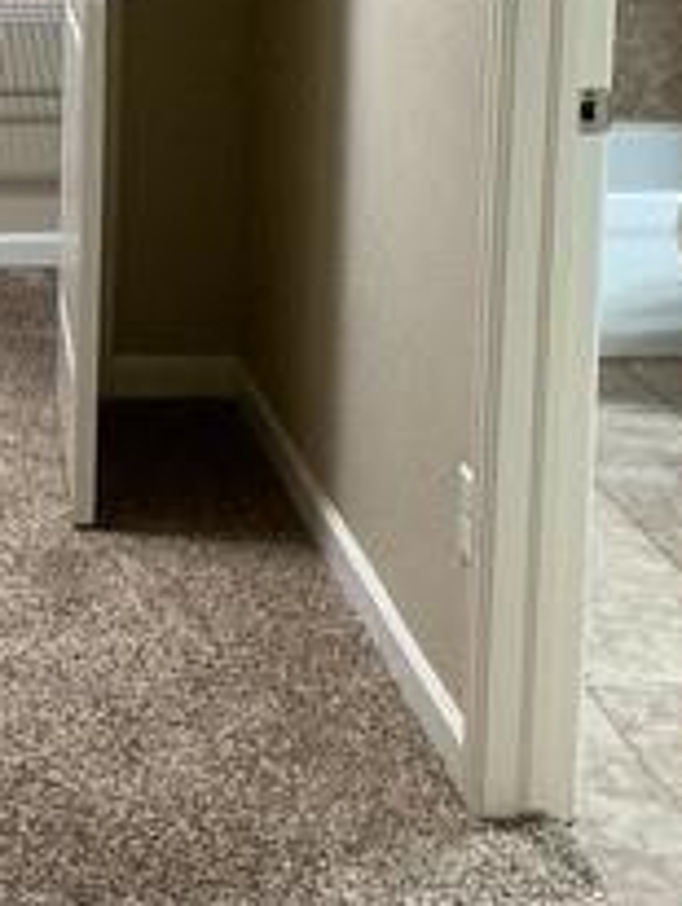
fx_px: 2359
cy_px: -31
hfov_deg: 16.3
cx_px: 114
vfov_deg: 20.9
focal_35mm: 90
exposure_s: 1/60
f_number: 1.8
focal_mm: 3
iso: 160
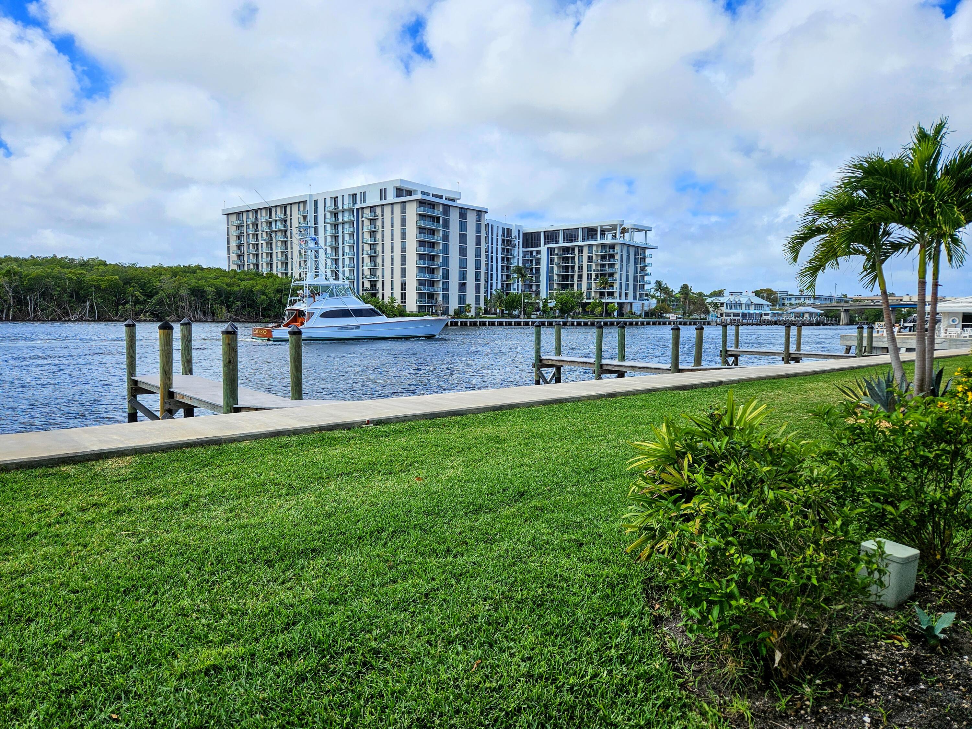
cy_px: 364
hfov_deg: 73.9
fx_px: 646
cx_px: 486
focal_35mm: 23
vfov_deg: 58.9
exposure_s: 1/3238
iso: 25
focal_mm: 5.4
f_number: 1.8
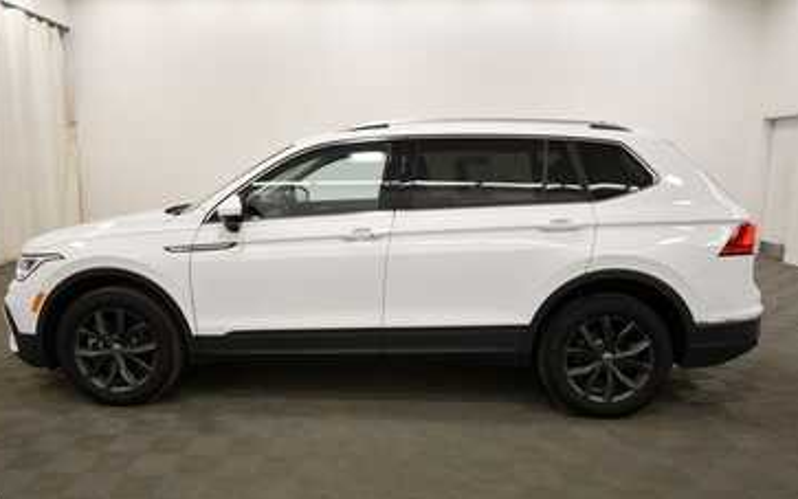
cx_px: 374
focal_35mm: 27
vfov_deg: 46.0
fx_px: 587
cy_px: 274
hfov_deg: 68.3
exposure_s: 1/200
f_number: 5.3
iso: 800
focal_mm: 16
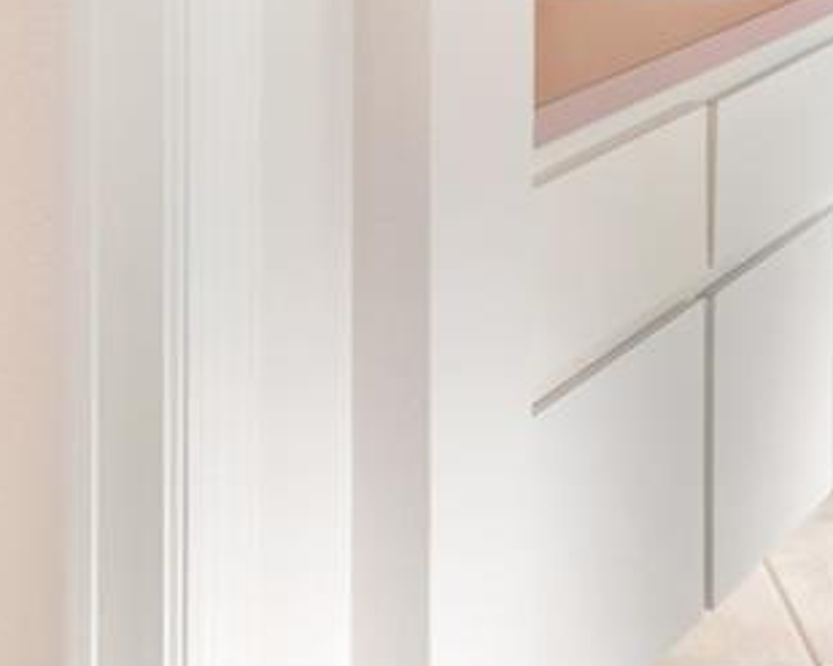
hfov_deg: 27.8
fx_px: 1676
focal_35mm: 68
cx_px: 504
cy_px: -449
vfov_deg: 18.6
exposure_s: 1/40
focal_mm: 14
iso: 250
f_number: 6.3
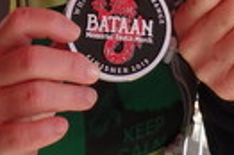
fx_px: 779
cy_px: -119
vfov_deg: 10.7
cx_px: 218
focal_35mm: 120
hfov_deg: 16.8
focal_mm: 3.7
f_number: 3.5
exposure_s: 1/200
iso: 125
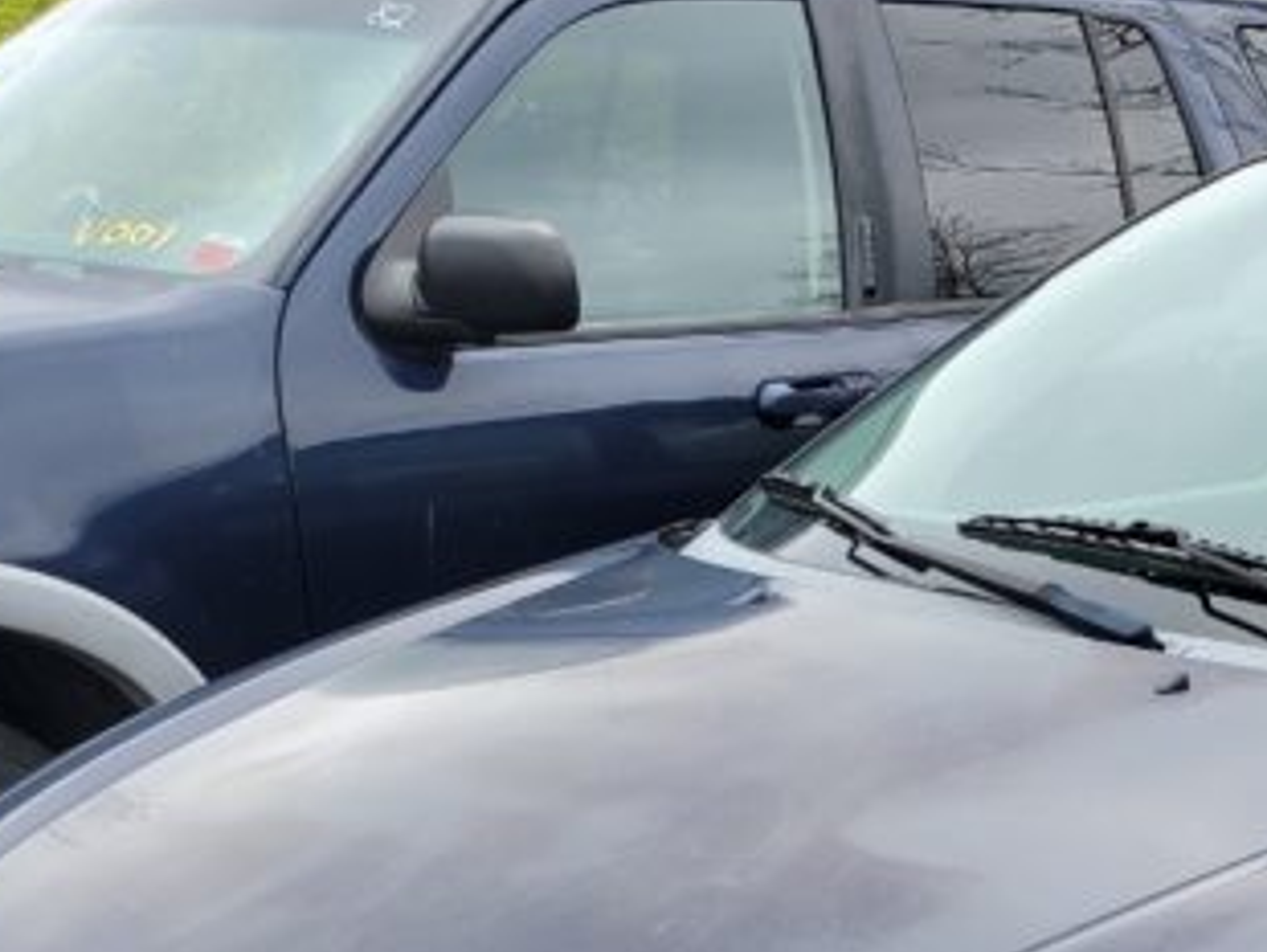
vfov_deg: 20.6
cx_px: 1247
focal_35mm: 67
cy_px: 1132
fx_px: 2454
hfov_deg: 27.4
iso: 50
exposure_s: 1/586
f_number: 2.4
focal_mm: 4.3
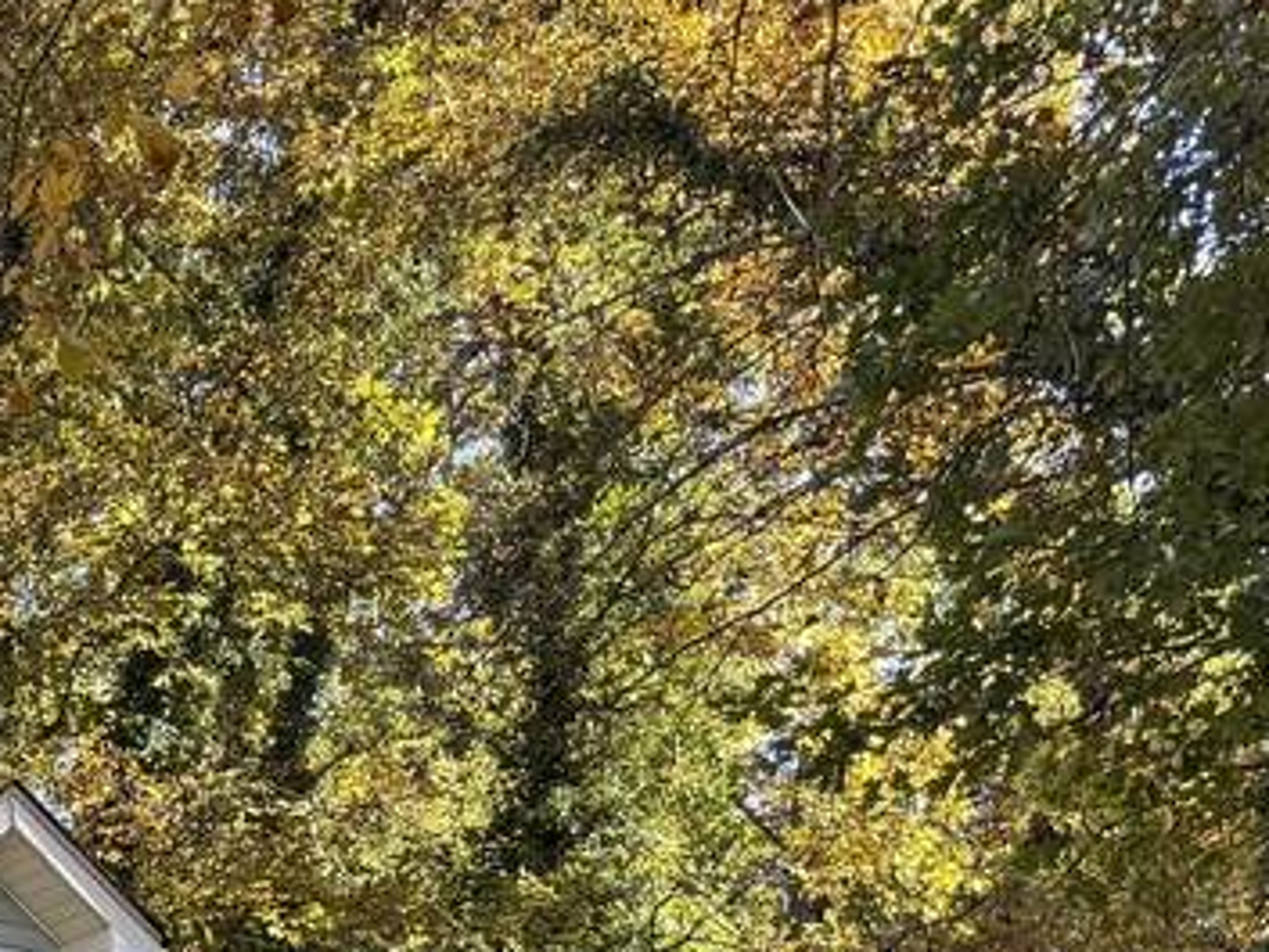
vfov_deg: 15.2
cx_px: -830
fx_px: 3190
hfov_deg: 18.8
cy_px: 1577
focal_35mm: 87
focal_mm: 6.76
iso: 80
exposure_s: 1/214
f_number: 1.78
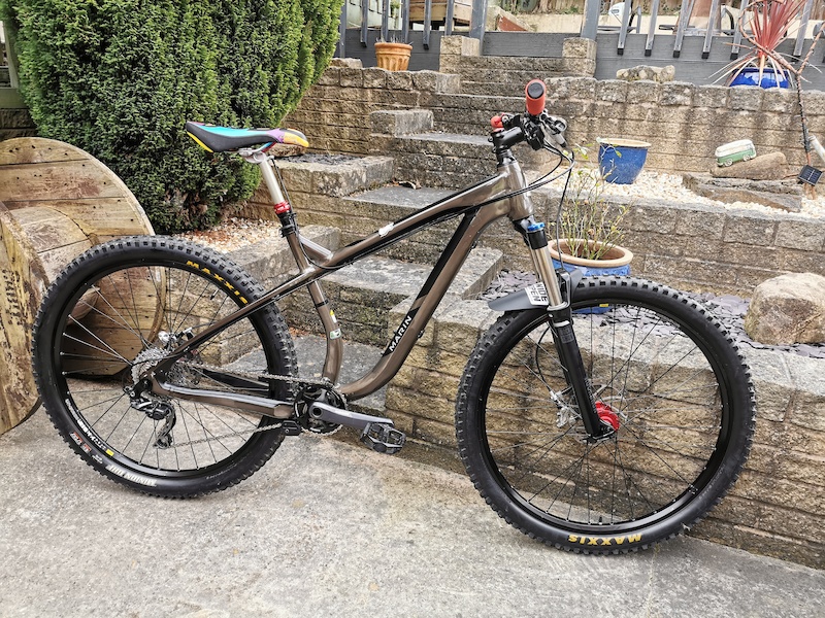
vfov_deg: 51.4
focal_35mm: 27
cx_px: 412
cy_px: 309
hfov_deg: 65.3
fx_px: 643
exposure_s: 1/100
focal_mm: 5.56
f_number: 1.6
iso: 80
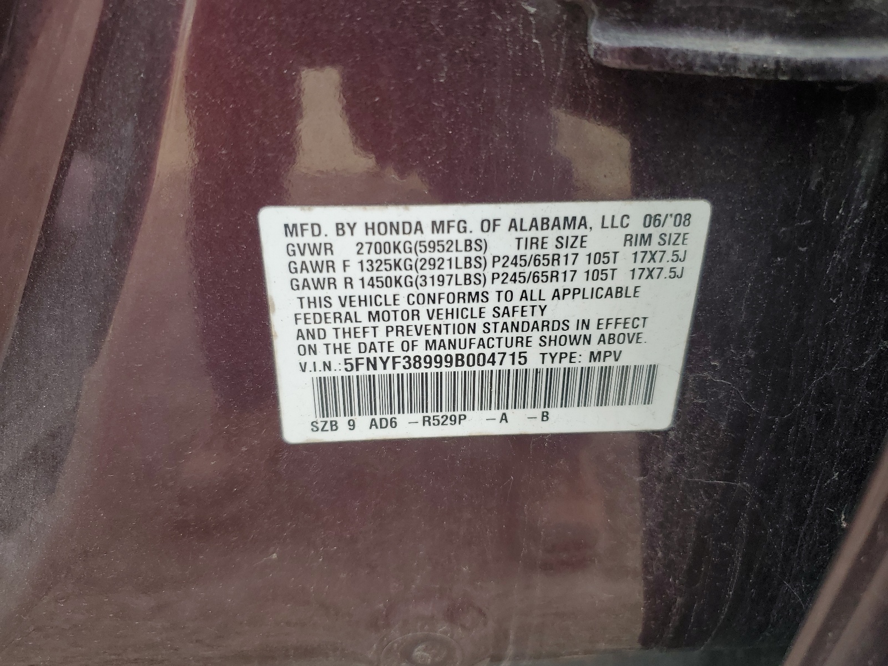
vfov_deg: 53.1
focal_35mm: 26
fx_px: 667
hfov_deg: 67.3
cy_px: 333
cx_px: 444
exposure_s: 1/182
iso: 50
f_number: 1.5
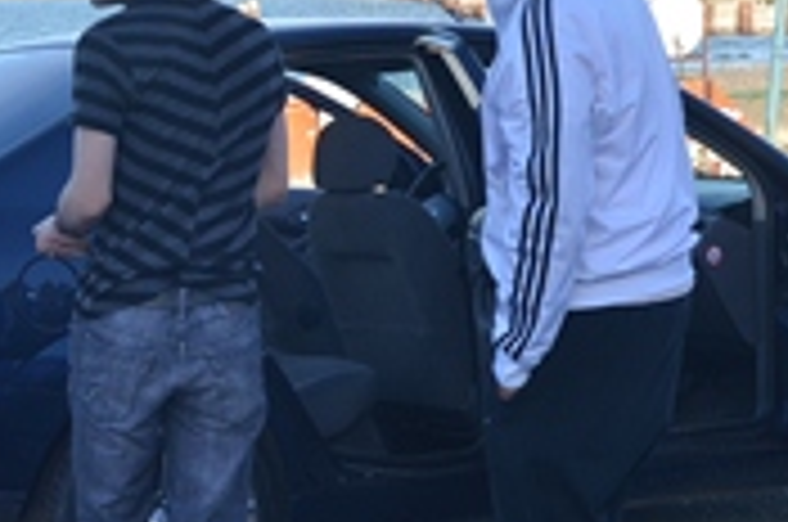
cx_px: 0
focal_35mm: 124
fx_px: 2709
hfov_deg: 16.2
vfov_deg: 11.0
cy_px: 189
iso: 200
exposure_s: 1/200
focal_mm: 24
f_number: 7.1
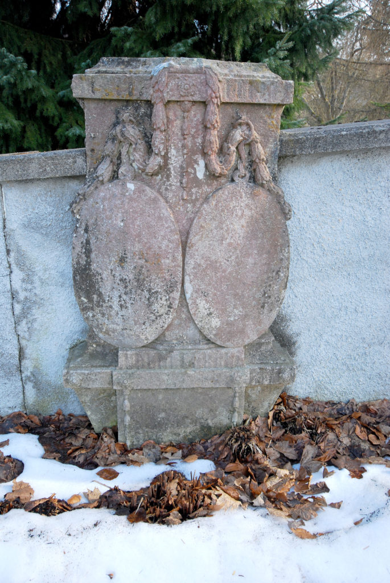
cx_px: 195
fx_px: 486
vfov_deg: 61.9
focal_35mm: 30
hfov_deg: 43.7
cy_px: 292
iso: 200
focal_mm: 20
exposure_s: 1/100
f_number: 5.6
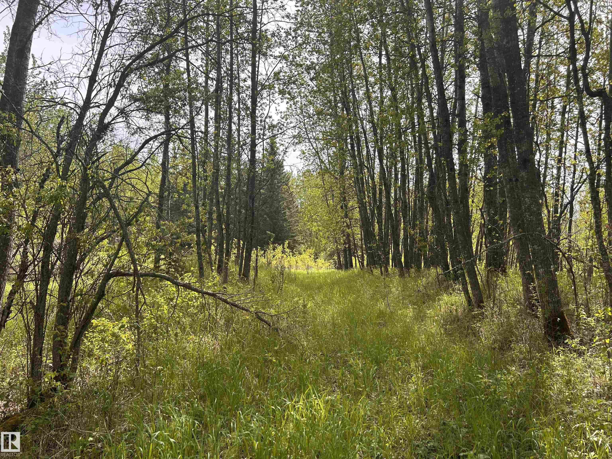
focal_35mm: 26
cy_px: 230
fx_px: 460
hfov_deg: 67.3
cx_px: 306
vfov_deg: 53.1
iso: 50
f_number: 1.5
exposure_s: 1/1048
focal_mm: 5.7
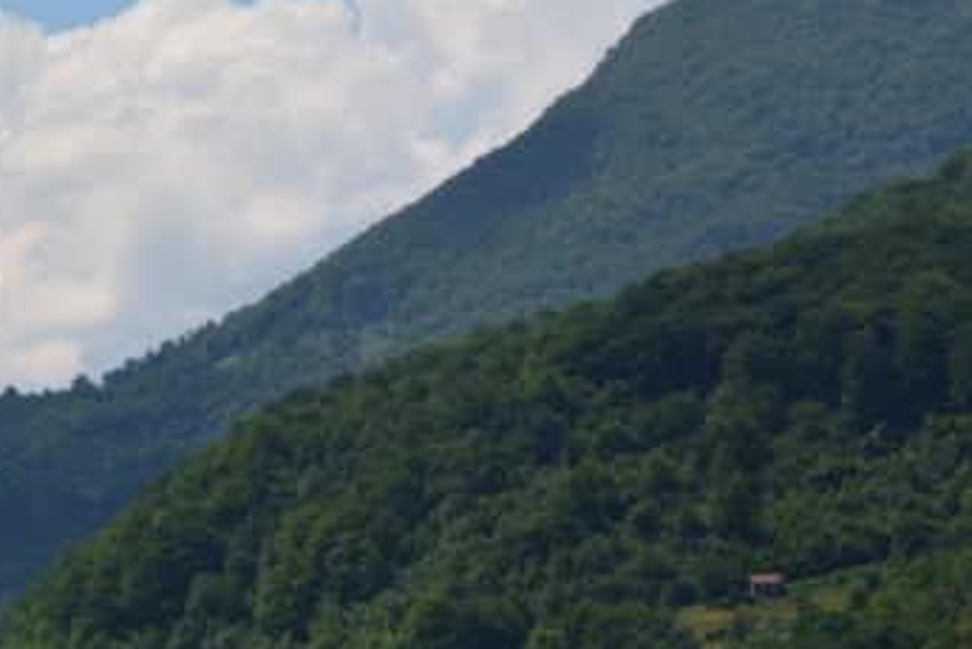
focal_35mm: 224
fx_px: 6050
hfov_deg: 9.0
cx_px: -337
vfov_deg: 6.1
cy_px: 418
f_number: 13
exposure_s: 1/320
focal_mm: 50
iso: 250
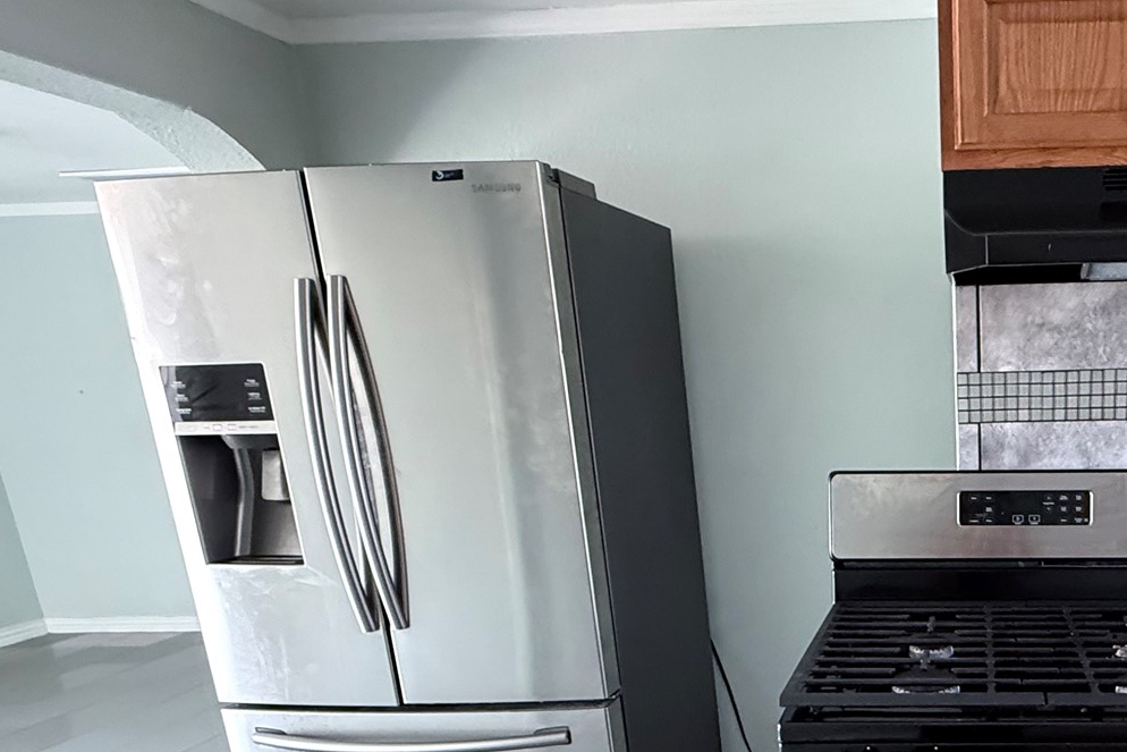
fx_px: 939
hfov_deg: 55.6
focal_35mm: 30
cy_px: 615
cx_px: 964
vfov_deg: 41.5
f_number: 2.2
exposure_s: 1/60
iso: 640
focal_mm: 2.22
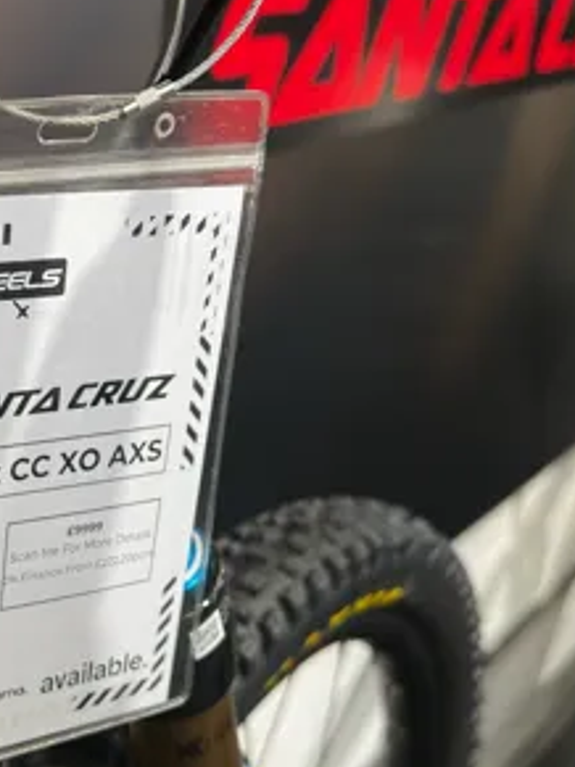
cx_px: -50
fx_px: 1463
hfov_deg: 21.2
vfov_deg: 29.3
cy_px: 474
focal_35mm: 66
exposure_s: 1/33
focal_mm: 6.86
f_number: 1.78
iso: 250
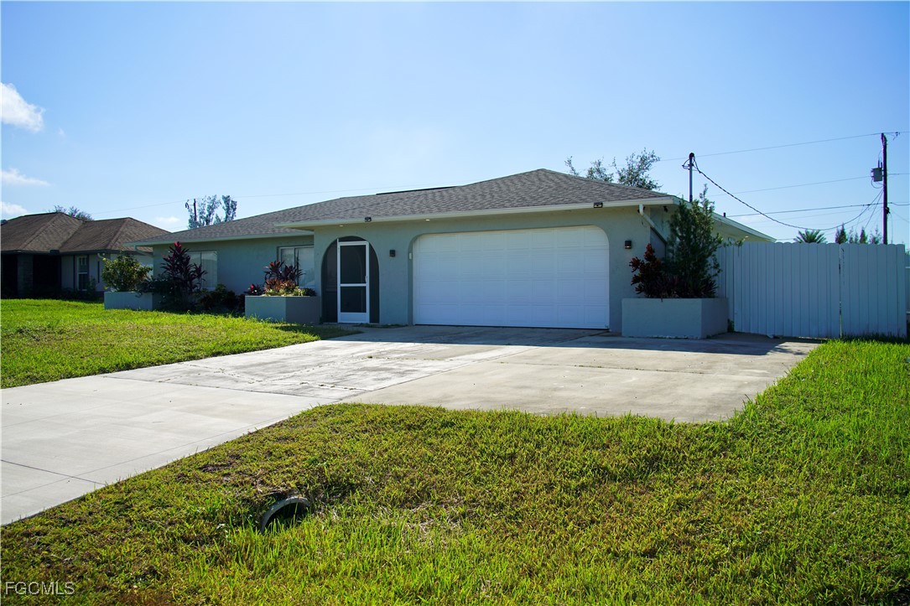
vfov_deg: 46.4
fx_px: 708
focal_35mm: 28
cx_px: 455
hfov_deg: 65.5
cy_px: 303
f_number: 5
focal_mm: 28
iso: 100
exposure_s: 1/1250
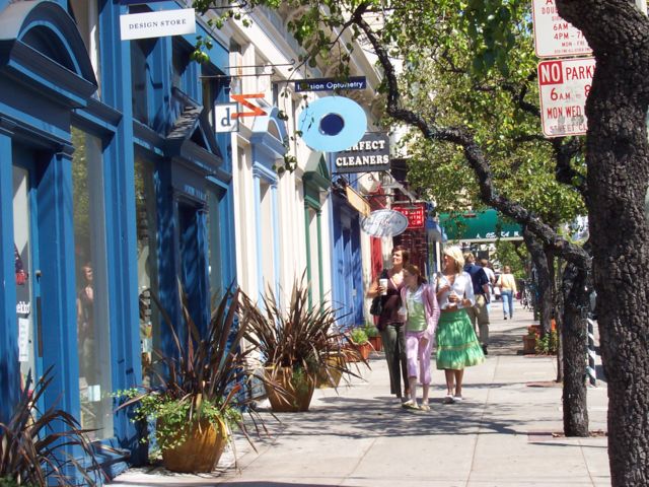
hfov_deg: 22.0
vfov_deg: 16.6
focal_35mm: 89
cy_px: 244
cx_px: 324
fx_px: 1669
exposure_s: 1/125
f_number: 8
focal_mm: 13.5
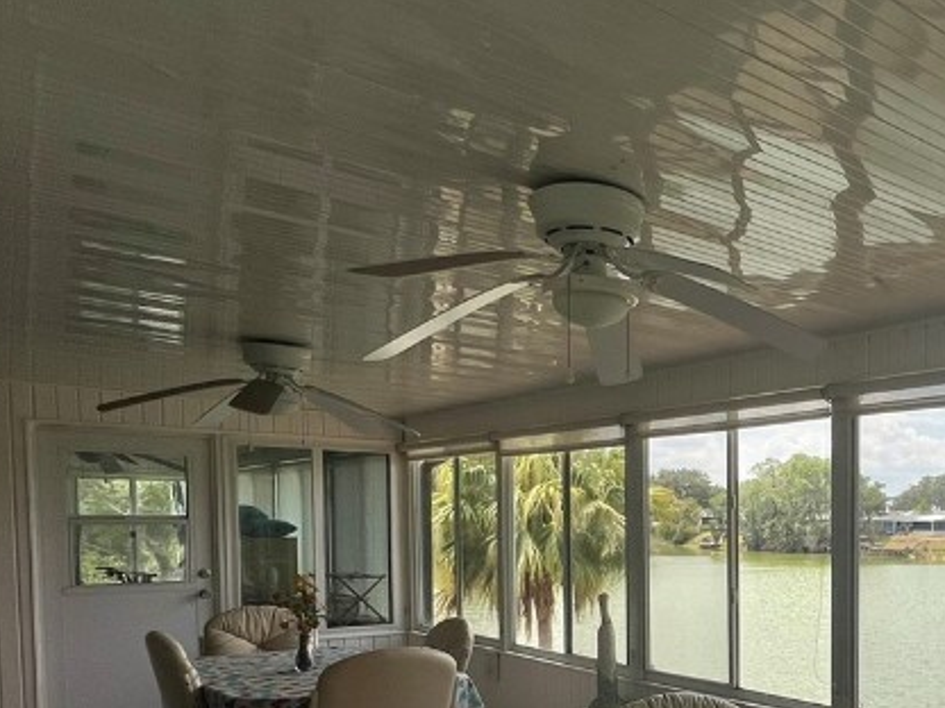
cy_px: 567
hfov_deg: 48.4
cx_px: 911
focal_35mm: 32
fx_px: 874
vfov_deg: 42.2
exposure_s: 1/608
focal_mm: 1.57
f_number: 1.8
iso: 32
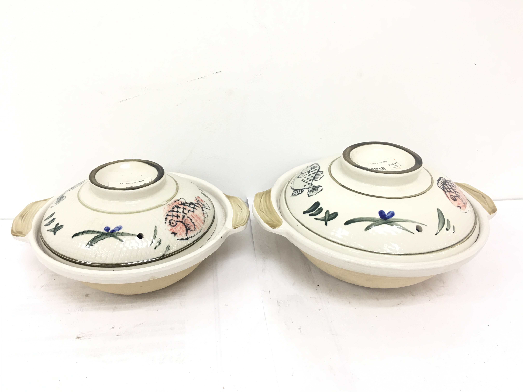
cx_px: 262
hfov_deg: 61.7
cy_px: 196
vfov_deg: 48.2
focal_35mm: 29
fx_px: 438
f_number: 2.2
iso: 25
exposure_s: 1/15
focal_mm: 4.15
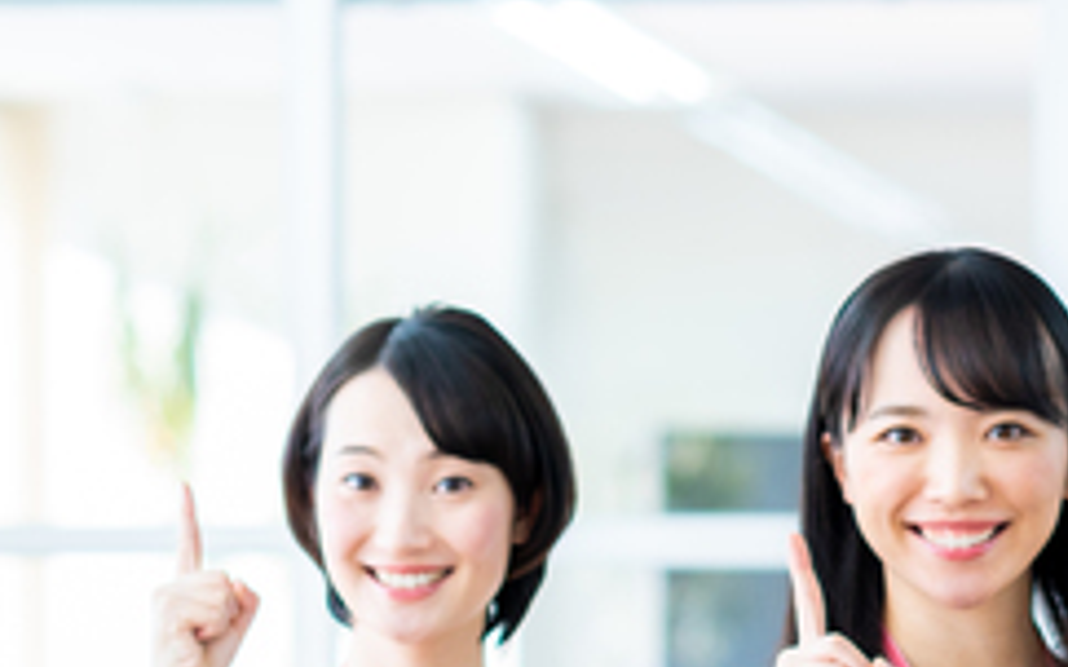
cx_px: 1214
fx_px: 6255
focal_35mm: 215
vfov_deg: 6.1
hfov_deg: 9.6
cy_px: 663
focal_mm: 85
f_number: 3.2
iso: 400
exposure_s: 1/160
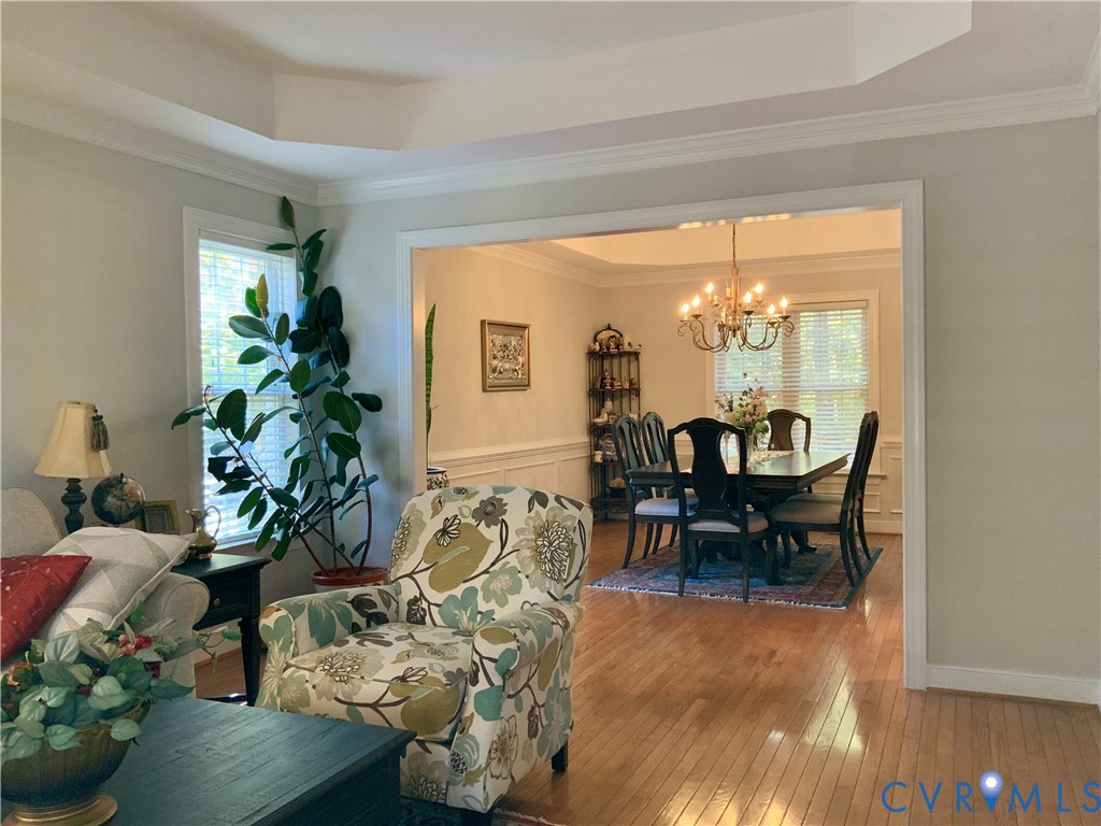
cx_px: 550
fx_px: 922
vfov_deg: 48.2
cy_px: 413
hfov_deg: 61.7
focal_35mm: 29
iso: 160
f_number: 1.8
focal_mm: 3
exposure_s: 1/60
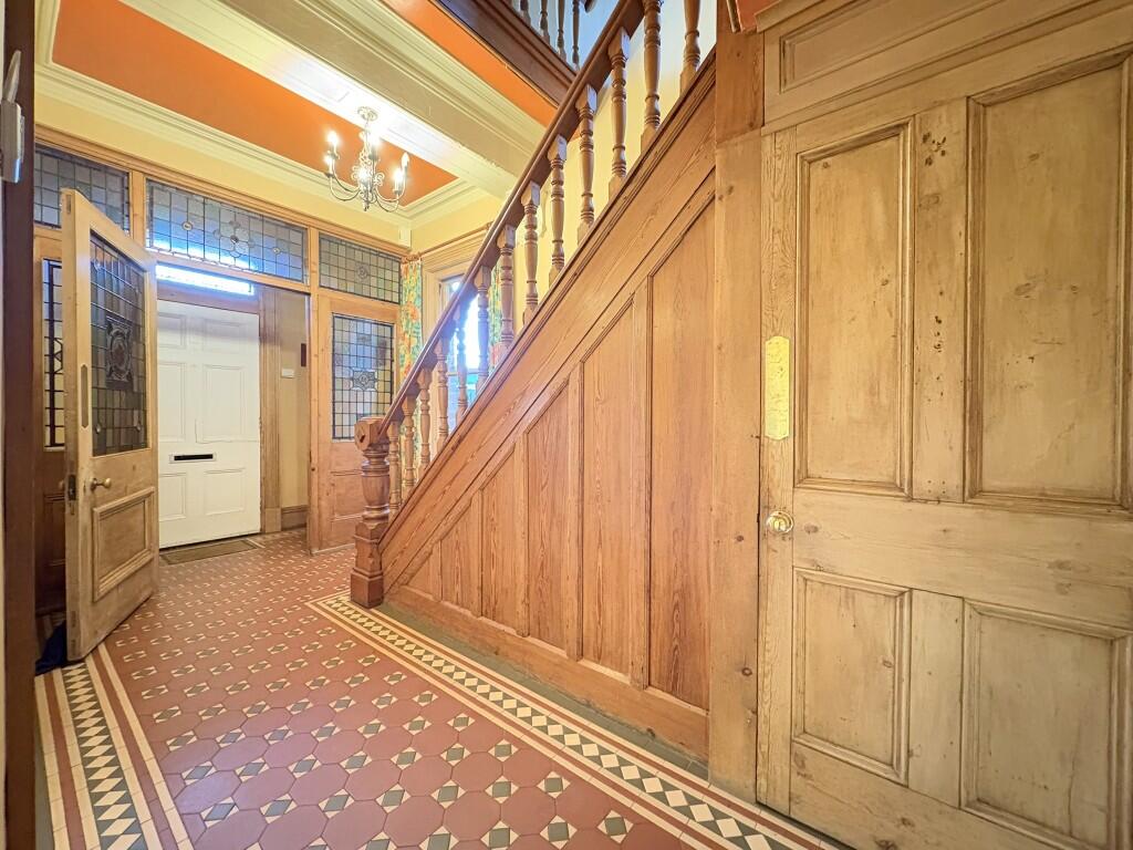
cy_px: 425
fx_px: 458
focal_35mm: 14
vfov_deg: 85.7
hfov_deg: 102.1
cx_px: 566
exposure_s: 1/25
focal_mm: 2.22
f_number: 2.2
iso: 2000
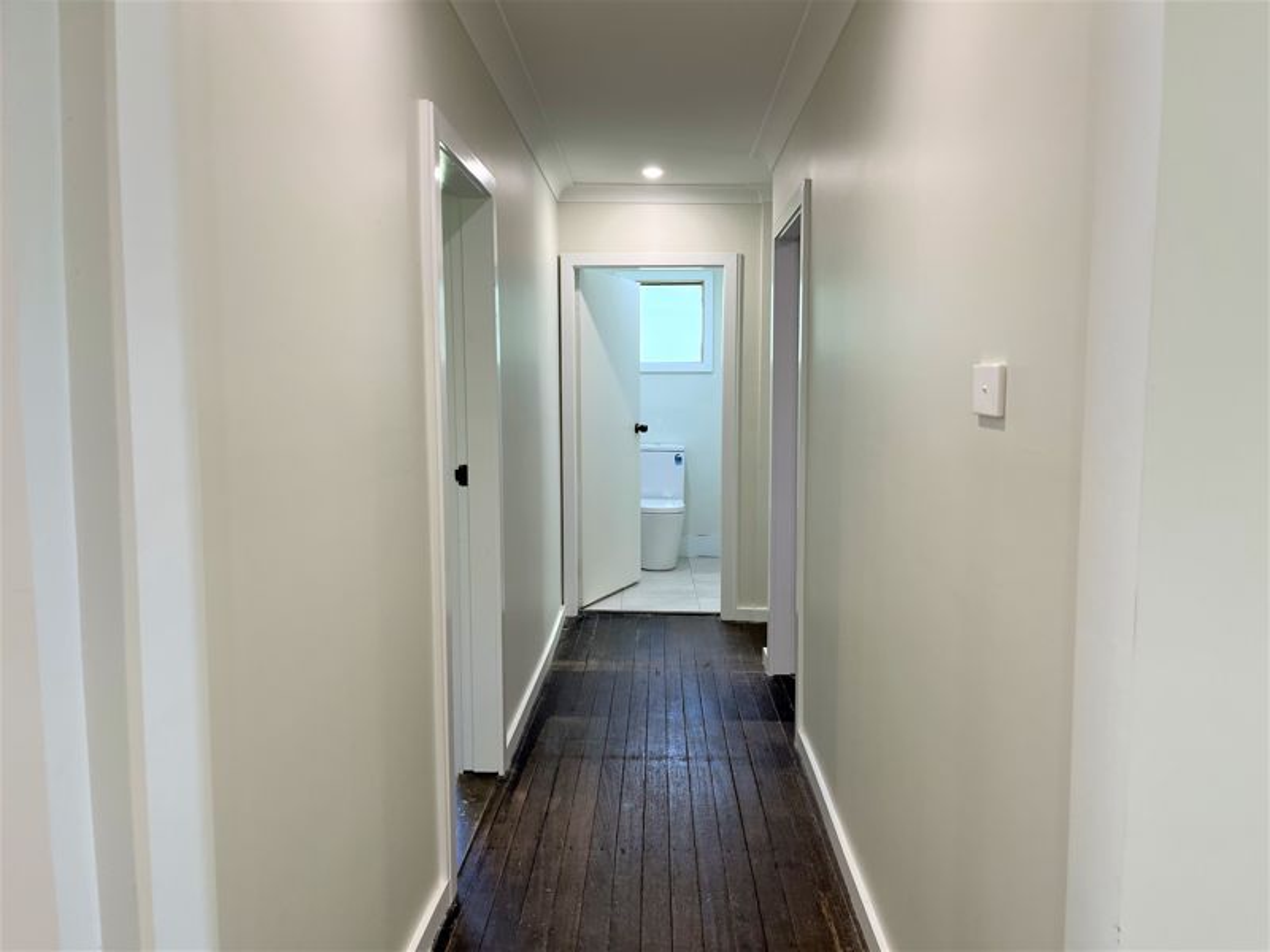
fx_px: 954
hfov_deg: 67.3
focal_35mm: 26
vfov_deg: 53.1
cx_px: 635
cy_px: 476
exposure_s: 1/100
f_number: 1.6
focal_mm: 5.1
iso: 64
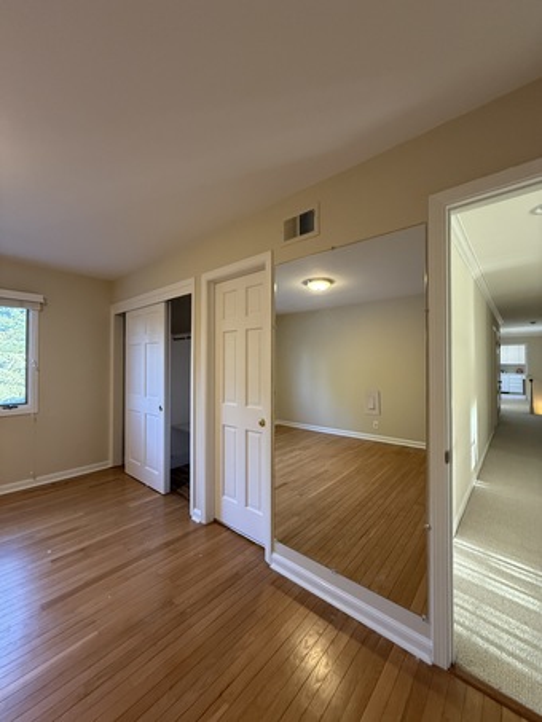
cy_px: 361
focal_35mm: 14
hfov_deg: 85.7
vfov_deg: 102.0
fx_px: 292
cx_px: 271
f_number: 2.2
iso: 400
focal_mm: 2.22
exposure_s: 1/120
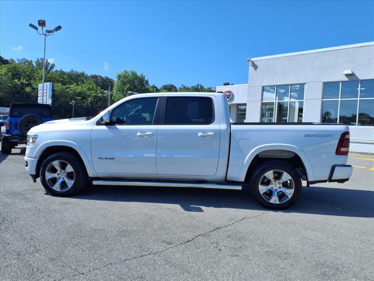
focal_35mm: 27
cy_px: 140
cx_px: 187
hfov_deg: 65.3
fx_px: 292
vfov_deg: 51.4
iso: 40
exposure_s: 1/2000
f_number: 1.9
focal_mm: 3.58
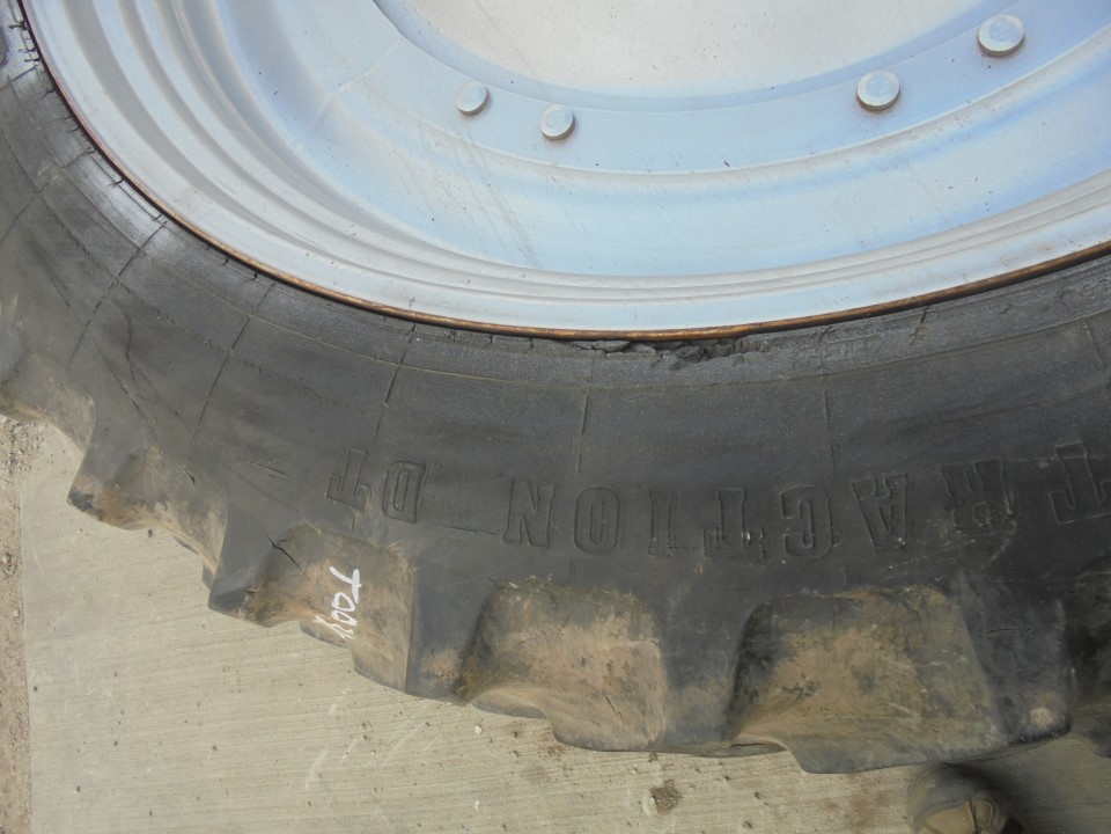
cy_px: 417
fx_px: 834
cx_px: 556
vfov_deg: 53.1
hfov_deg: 67.3
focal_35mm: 26
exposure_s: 1/320
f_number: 3.5
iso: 100
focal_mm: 4.6
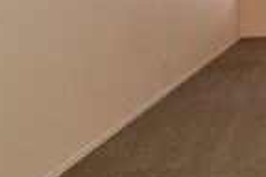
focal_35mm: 52
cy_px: 6
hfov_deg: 25.6
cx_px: 421
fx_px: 384
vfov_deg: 24.9
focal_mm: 10
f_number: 3.5
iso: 720
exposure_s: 1/60
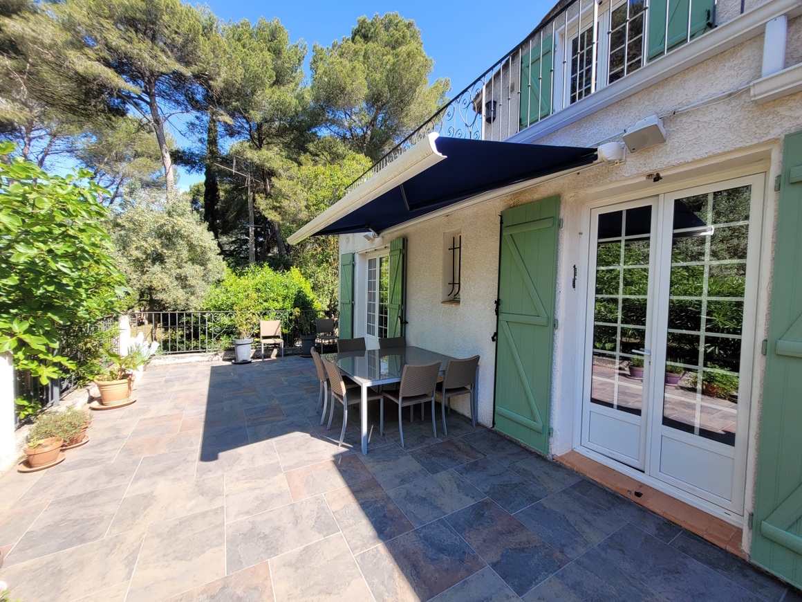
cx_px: 401
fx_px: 301
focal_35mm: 13
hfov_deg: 106.2
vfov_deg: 89.9
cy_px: 301
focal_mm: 1.74
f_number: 2.2
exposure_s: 1/500
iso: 40
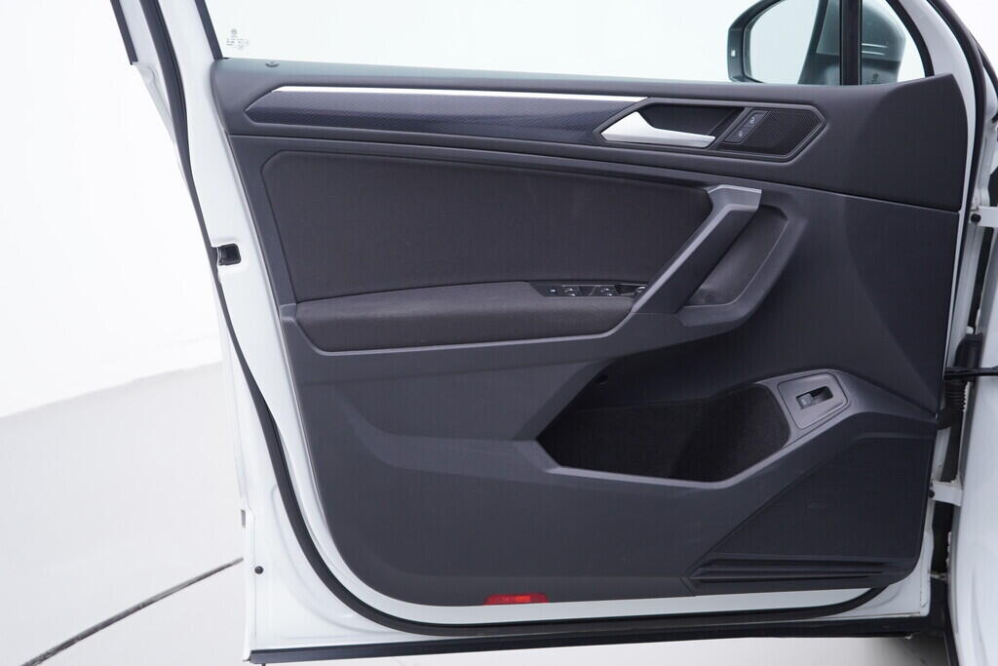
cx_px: 499
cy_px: 333
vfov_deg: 36.9
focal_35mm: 36
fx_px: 998
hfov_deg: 53.1
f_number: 3.2
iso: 125
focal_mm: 24
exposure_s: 1/50
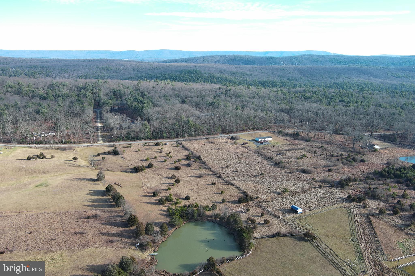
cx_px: 208
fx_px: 334
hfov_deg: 63.7
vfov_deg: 45.0
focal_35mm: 29
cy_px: 138
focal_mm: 10.57
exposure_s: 1/478
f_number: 2.8
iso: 100
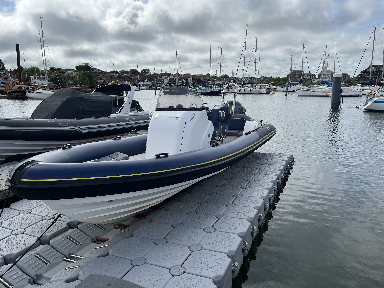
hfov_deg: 65.3
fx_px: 300
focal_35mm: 27
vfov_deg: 51.4
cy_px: 144
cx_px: 199
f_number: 1.6
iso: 50
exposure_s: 1/5319
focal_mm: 5.1
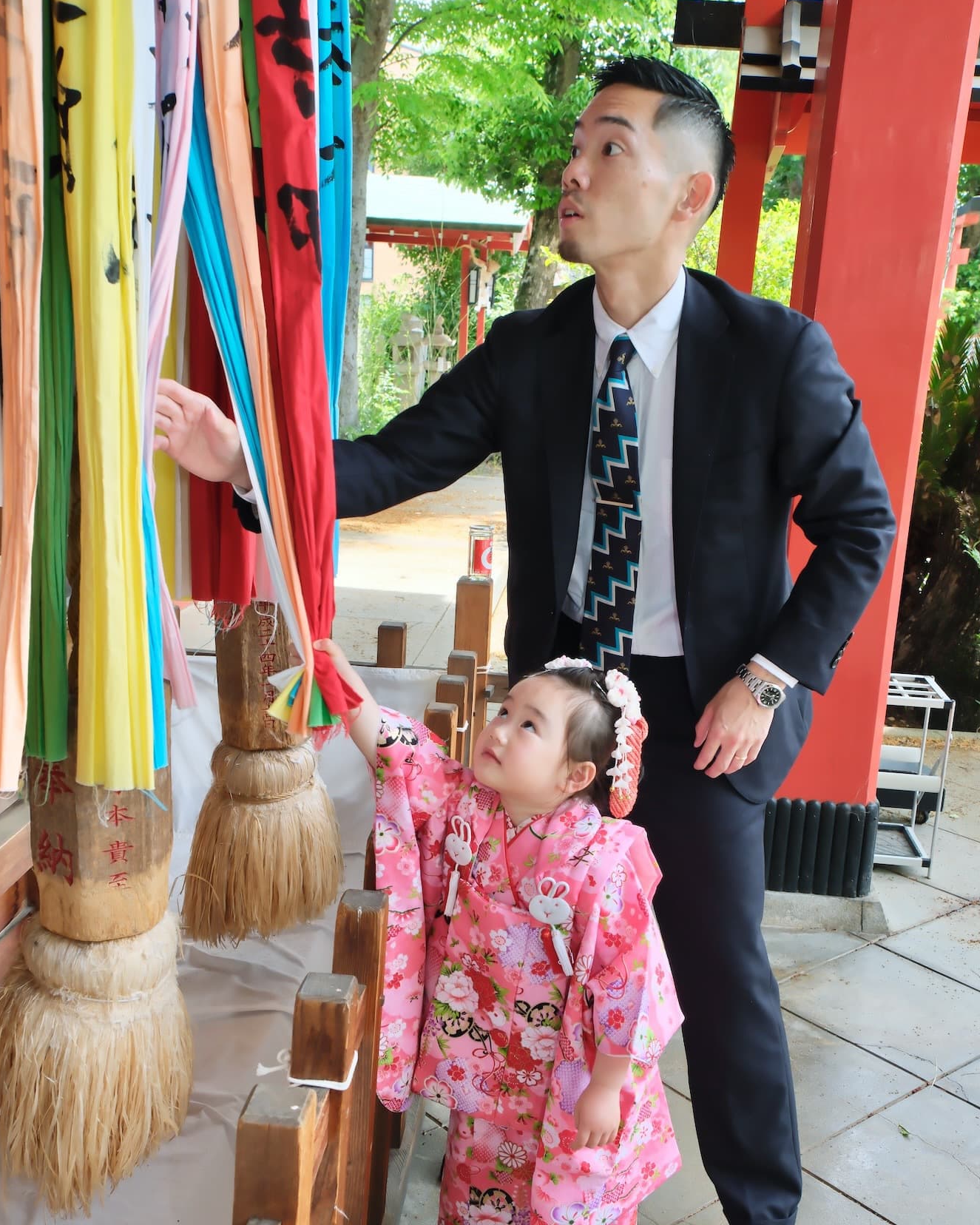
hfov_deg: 43.4
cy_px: 663
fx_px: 1233
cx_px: 491
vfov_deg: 52.8
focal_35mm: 34
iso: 800
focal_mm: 20
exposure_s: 1/200
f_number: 5.6
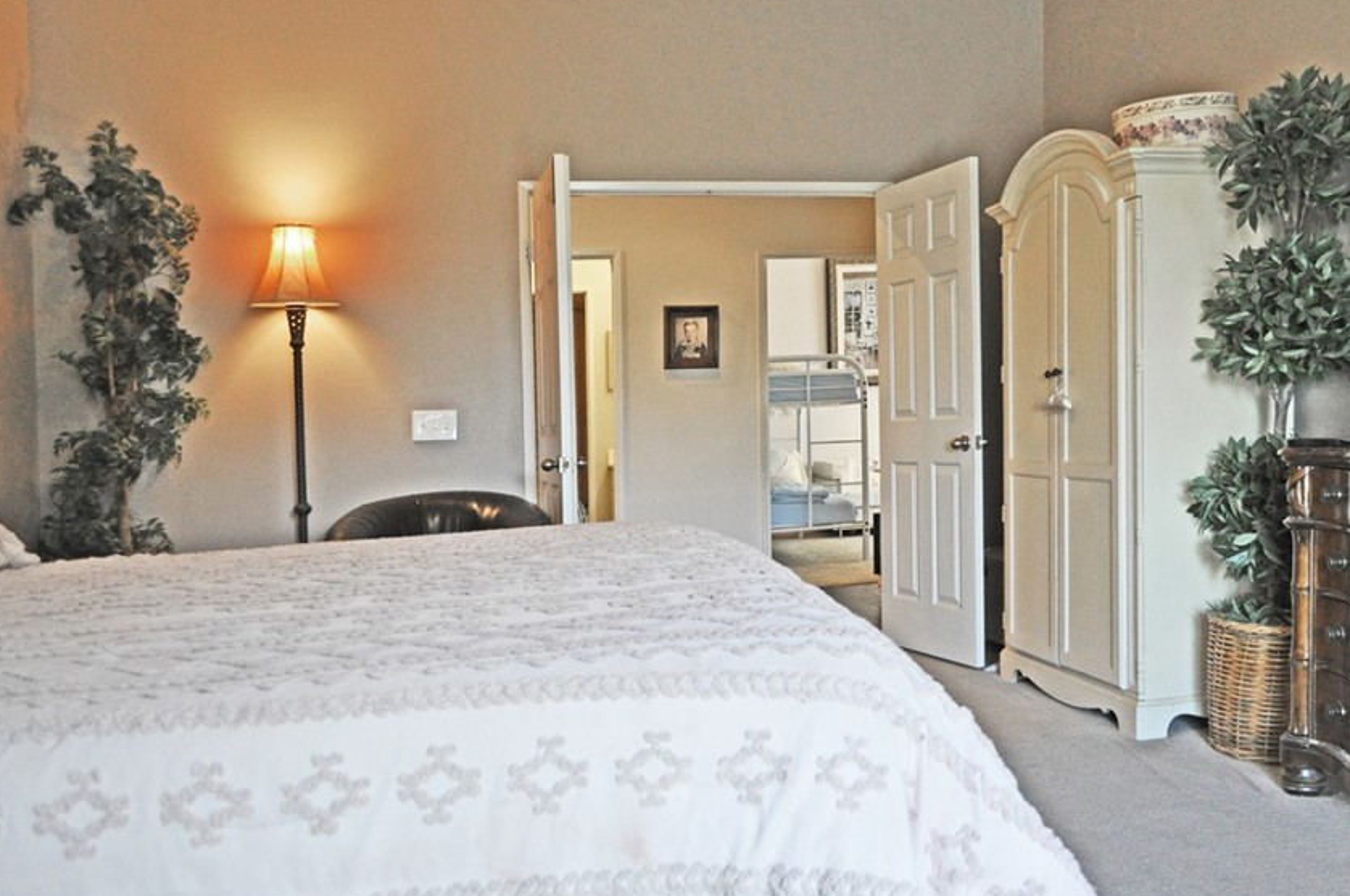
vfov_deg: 39.8
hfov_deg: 57.0
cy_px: 395
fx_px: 1236
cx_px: 788
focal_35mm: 33
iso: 800
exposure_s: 1/60
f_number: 4
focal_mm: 18
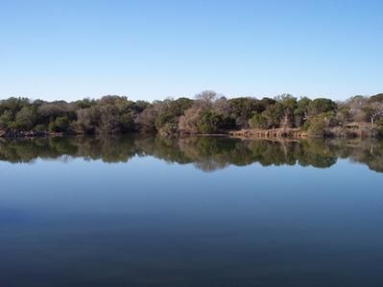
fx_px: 420
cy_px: 144
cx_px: 192
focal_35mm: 38
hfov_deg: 49.0
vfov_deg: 37.7
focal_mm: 8
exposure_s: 1/500
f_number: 4.8
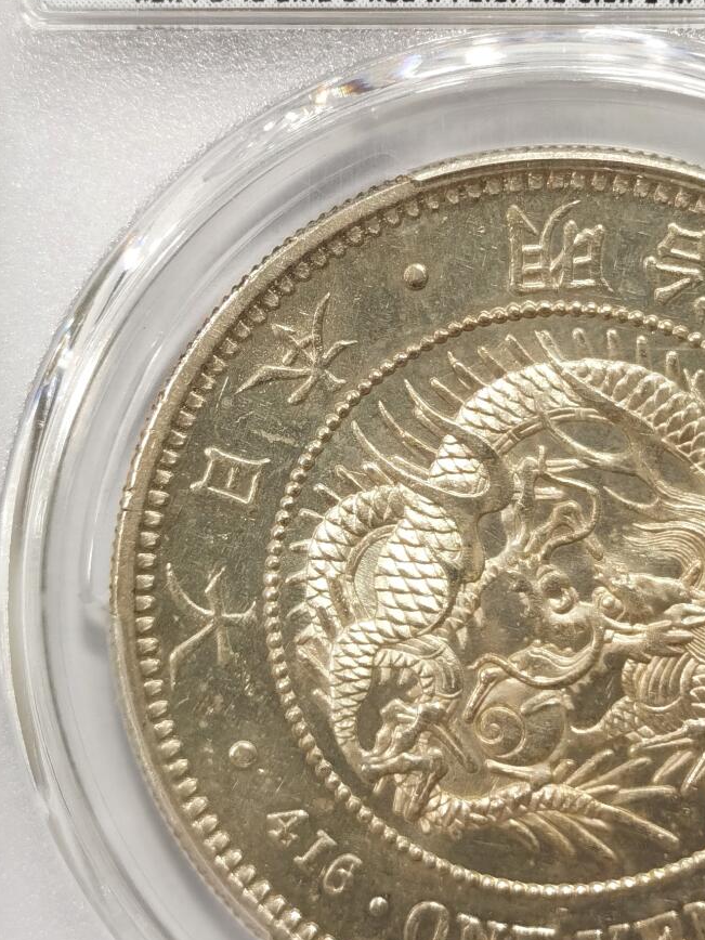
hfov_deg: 13.2
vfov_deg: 17.5
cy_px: 318
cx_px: 563
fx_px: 3041
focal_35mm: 112
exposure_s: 1/100
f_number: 16
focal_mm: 5.56
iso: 125
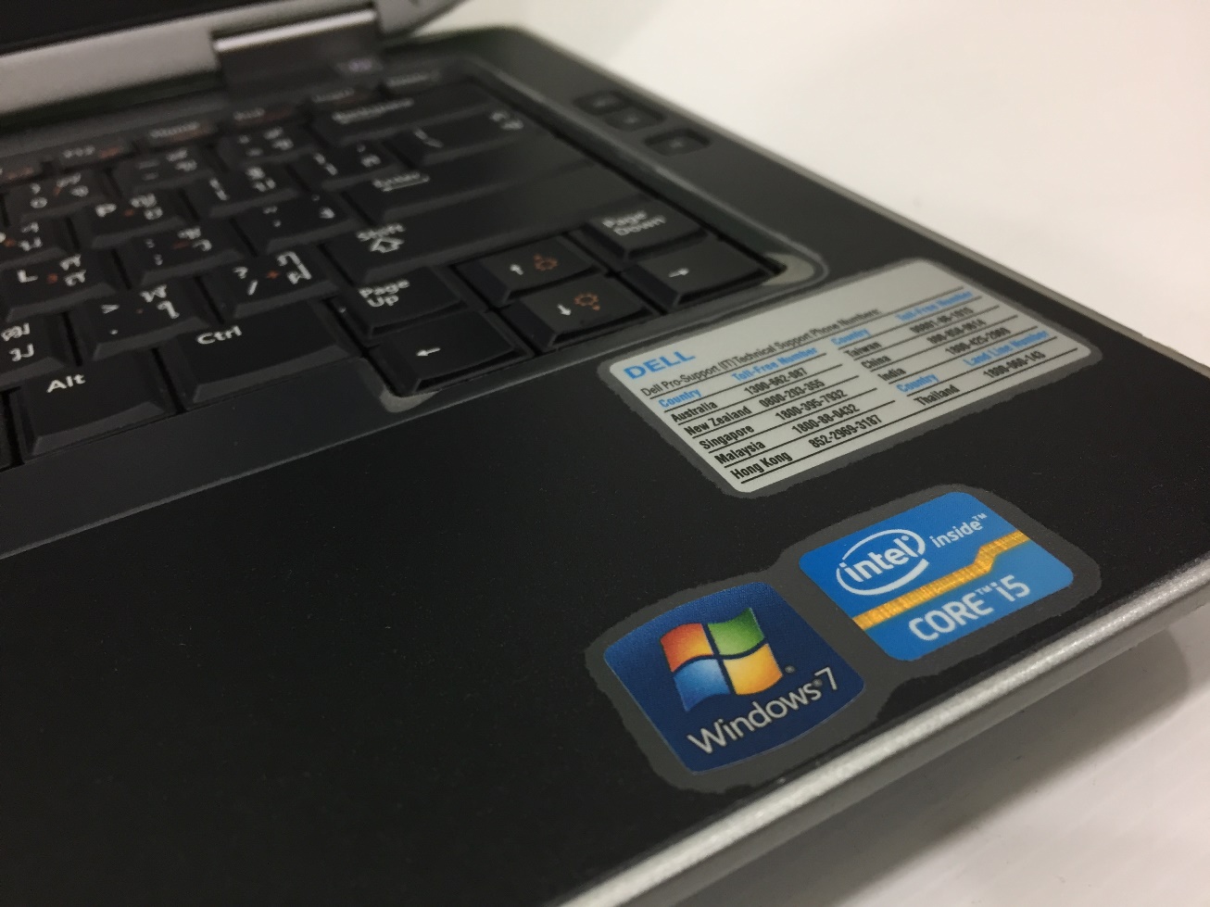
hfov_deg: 61.7
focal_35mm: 29
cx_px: 605
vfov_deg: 48.2
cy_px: 454
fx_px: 1014
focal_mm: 4.15
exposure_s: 1/33
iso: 80
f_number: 2.2
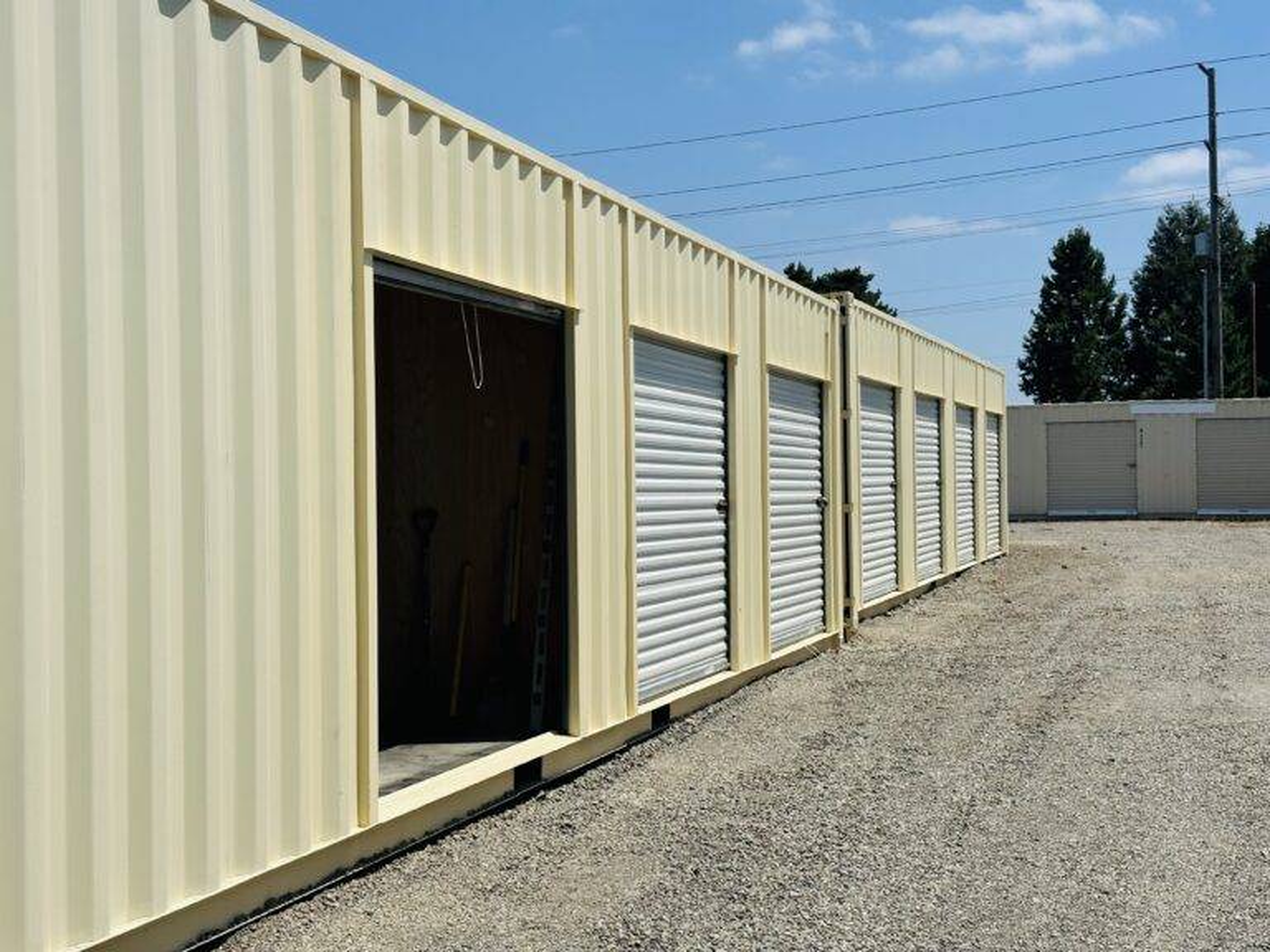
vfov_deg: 30.3
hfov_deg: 39.7
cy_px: 476
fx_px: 1761
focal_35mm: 48
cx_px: 635
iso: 64
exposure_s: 1/7634
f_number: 1.78
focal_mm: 6.86
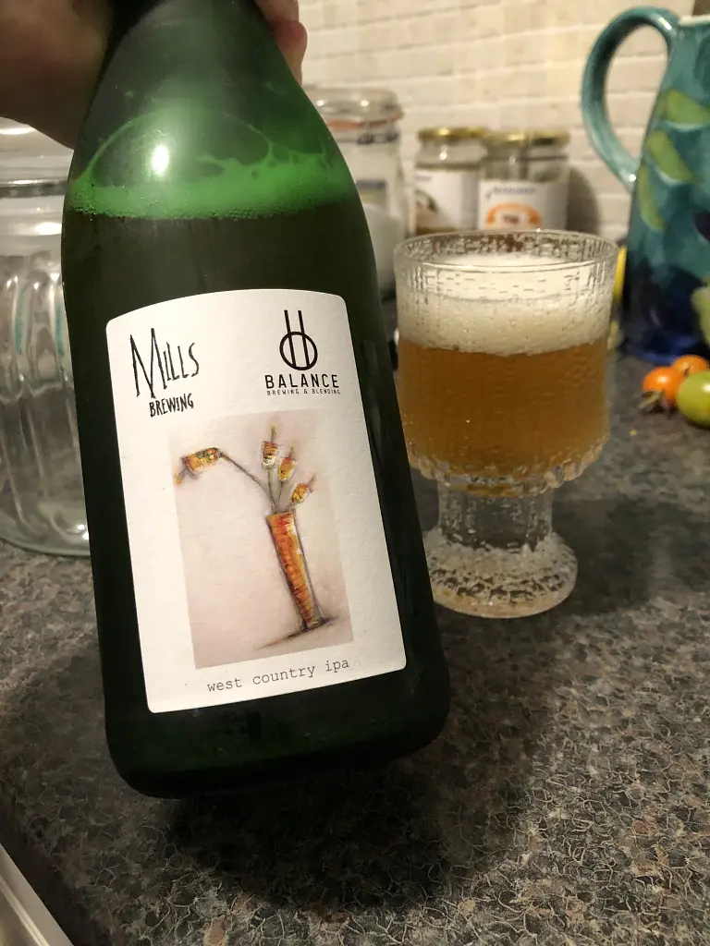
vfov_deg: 63.4
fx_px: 766
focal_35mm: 28
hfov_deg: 49.7
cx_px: 355
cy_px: 473
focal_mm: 3.99
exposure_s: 1/13
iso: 100
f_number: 1.8
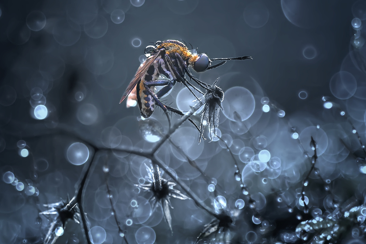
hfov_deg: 19.5
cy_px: 122
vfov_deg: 13.0
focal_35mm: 105
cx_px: 183
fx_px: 1068
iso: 320
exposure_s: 1/250
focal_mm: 105
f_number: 6.3
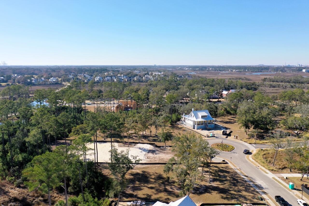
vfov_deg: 46.4
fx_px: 240
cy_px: 103
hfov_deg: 65.5
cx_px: 154
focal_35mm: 28
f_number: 4
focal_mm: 10.26
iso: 100
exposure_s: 1/100
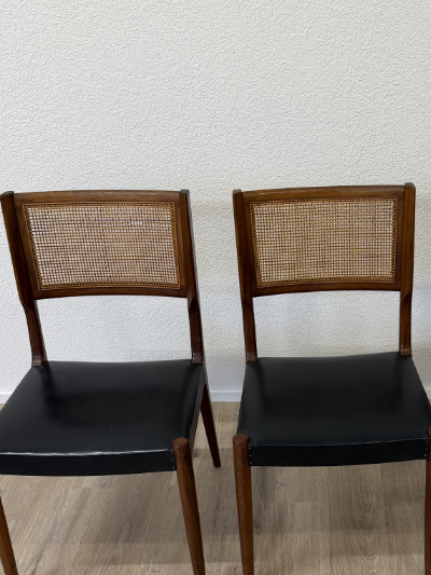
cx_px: 321
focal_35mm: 45
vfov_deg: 41.6
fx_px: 747
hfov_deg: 31.6
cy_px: 378
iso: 160
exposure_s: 1/100
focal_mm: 6.8
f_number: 1.8
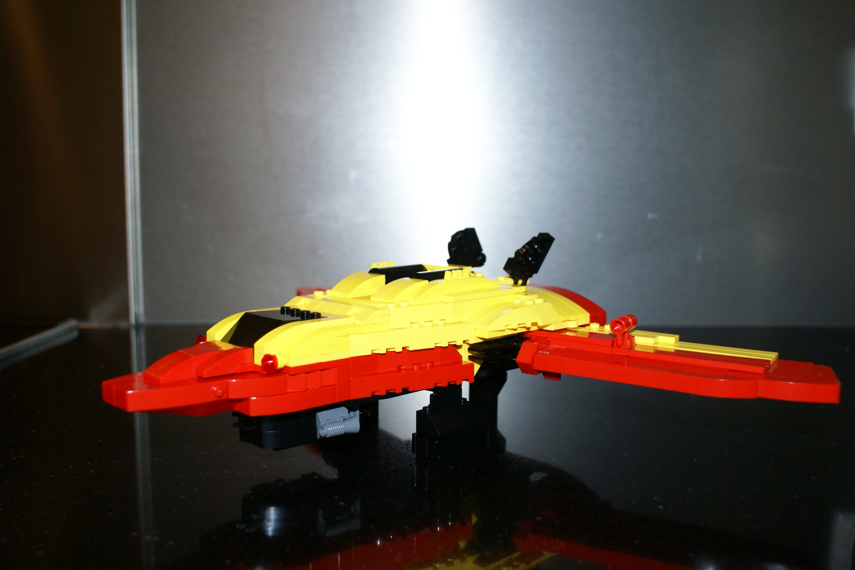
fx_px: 855
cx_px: 428
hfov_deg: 53.1
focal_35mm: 36
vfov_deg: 36.9
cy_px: 285
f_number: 4.5
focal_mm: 24
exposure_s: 1/60
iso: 400
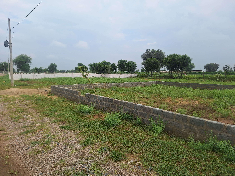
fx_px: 156
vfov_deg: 58.9
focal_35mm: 23
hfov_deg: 73.9
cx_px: 118
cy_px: 88
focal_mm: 5.54
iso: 40
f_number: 1.8
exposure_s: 1/1828
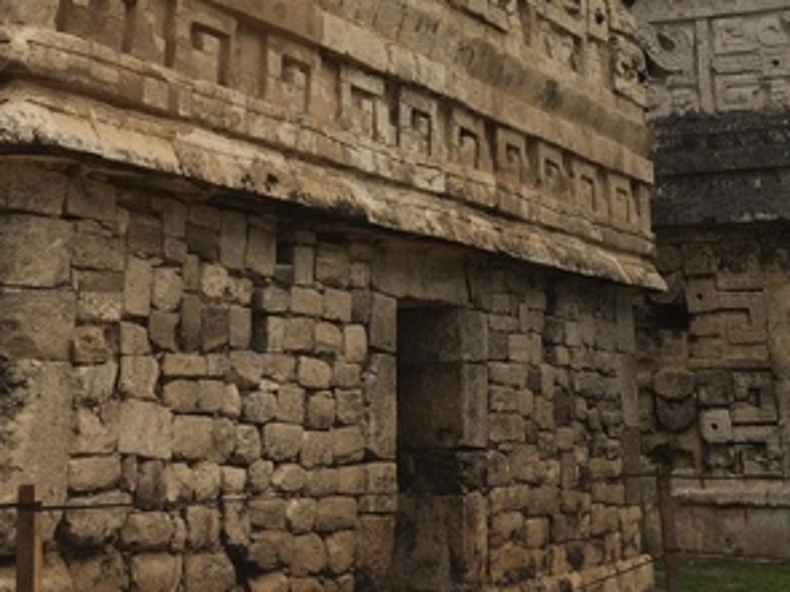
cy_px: -48
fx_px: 1437
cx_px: 439
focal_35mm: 63
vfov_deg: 22.1
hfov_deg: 30.7
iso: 32
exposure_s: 1/1053
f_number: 2.2
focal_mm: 4.15
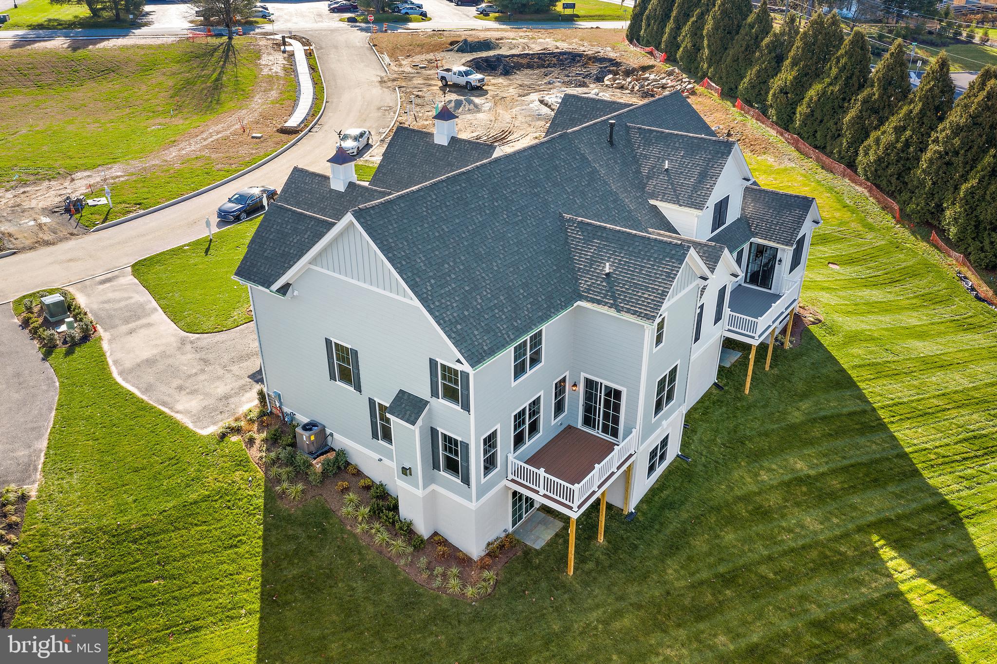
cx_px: 498
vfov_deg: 46.4
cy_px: 332
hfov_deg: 65.5
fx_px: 775
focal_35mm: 28
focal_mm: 10.26
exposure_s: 1/2
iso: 100
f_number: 7.1
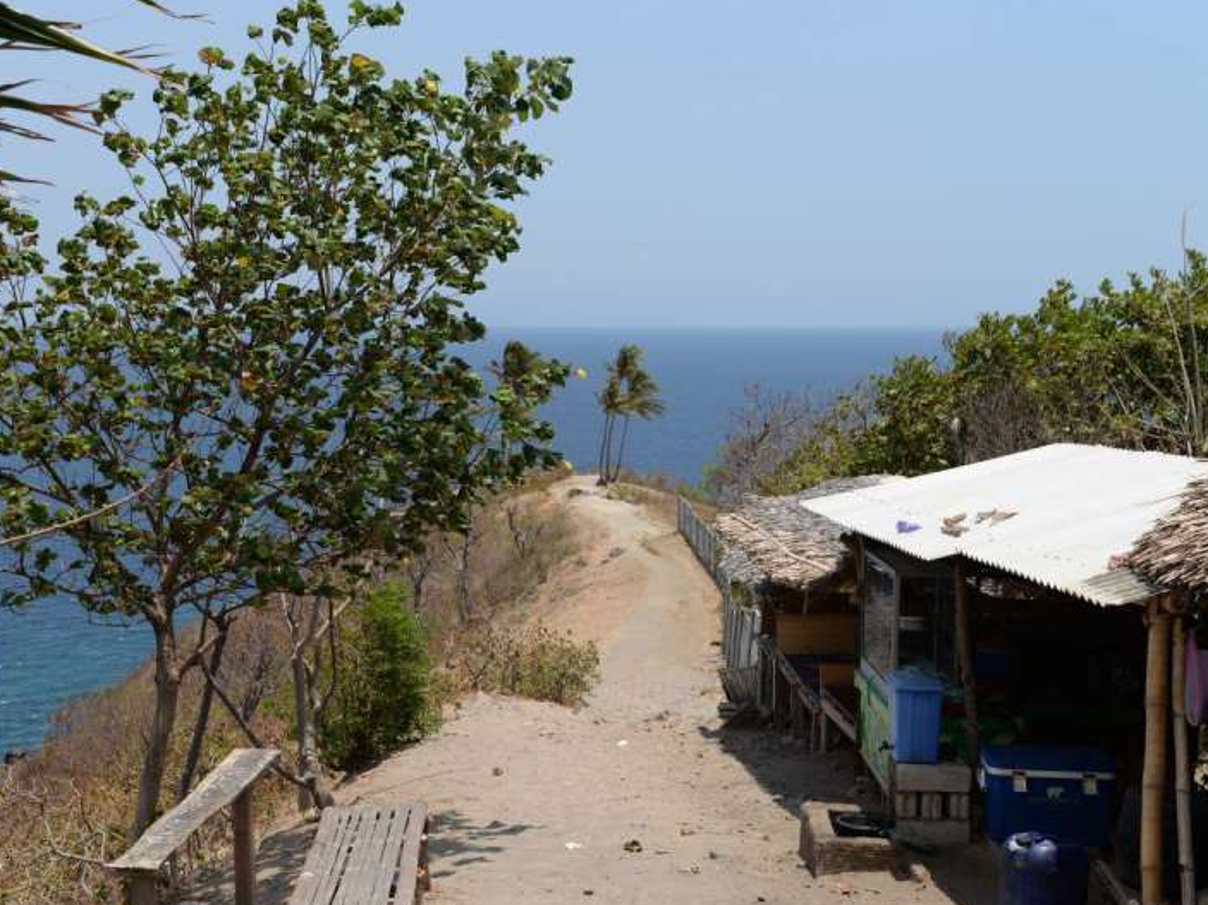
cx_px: 620
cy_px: 453
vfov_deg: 31.5
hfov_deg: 41.2
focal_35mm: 46
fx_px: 1605
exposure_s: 1/250
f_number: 8
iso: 100
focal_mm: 42
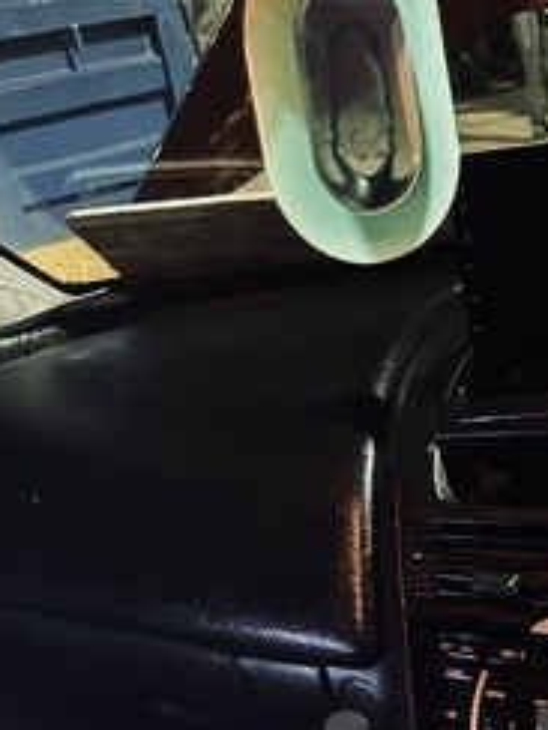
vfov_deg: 27.4
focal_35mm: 64
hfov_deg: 22.7
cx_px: 404
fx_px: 1351
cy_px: 826
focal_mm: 5.96
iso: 2500
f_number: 1.6
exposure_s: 1/9
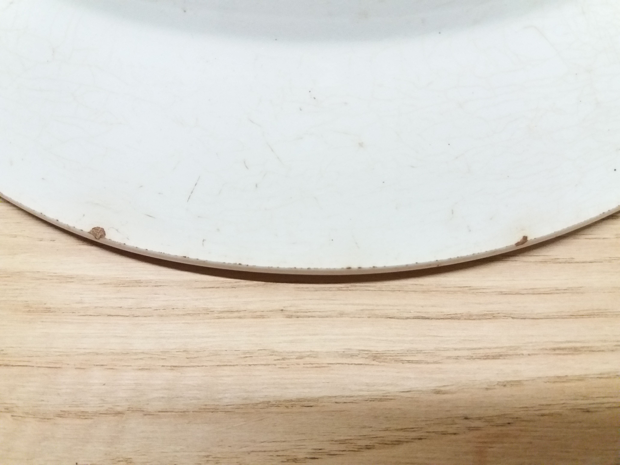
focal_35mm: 28
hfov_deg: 63.4
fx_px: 502
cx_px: 310
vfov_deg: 49.7
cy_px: 232
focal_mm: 3.7
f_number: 1.9
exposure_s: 1/259
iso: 400
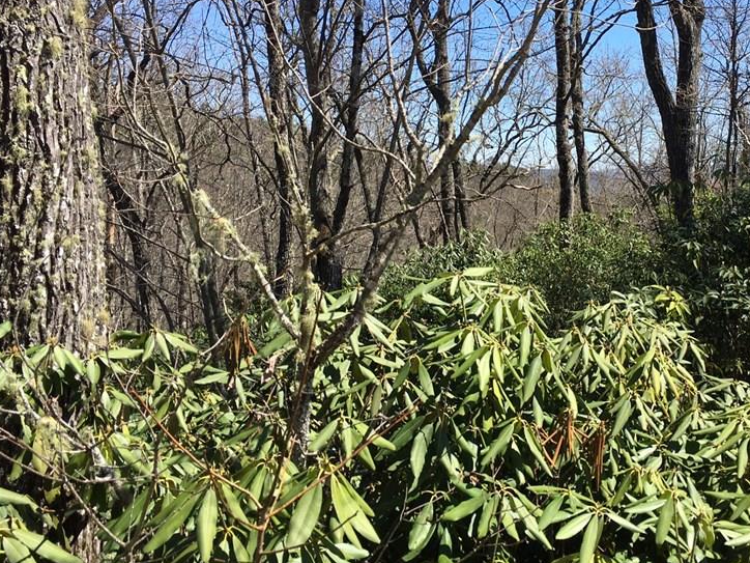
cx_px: 522
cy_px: 218
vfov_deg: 35.0
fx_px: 888
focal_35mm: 41
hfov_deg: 44.8
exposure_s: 1/974
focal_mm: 4.15
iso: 25
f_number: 2.2
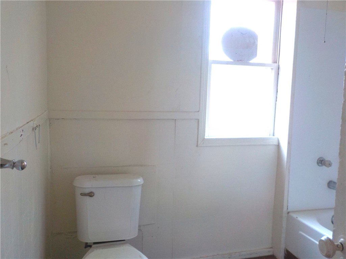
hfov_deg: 60.0
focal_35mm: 30
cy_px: 130
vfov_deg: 46.8
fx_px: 300
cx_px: 173
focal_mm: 4.1
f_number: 3.3
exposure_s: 1/30
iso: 180
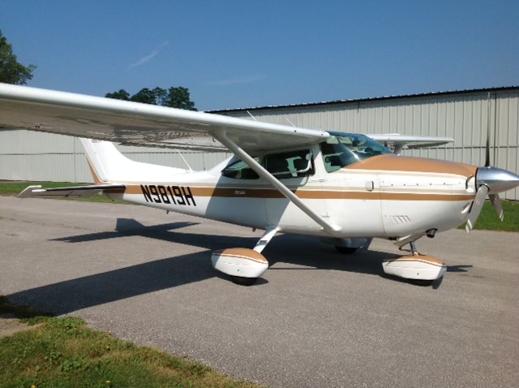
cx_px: 260
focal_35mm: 35
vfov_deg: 40.6
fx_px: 524
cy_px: 194
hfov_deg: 52.7
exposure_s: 1/3788
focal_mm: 4.28
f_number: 2.4
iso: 64
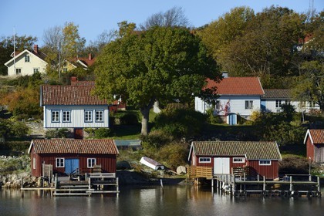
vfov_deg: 9.1
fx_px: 1350
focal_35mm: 150
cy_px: 108
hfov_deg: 13.7
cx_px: 162
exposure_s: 1/320
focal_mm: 150
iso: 200
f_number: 11
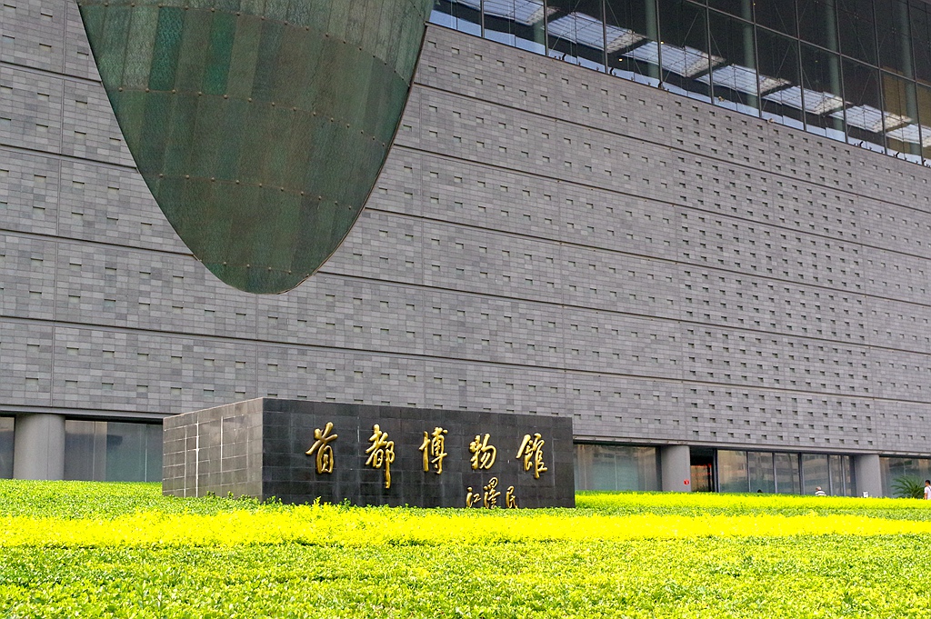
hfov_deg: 42.8
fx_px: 1189
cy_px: 310
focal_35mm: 46
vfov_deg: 29.2
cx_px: 466
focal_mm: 31
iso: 1600
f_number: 9
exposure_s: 1/1250
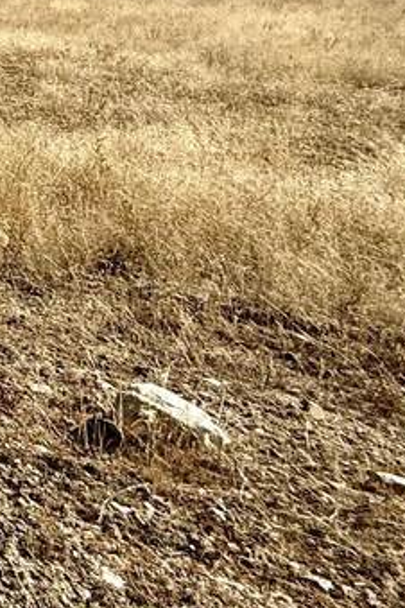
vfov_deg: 33.4
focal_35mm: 55
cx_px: -602
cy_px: 9
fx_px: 928
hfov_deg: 14.4
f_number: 2.2
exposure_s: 1/2024
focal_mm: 2.22
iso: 50
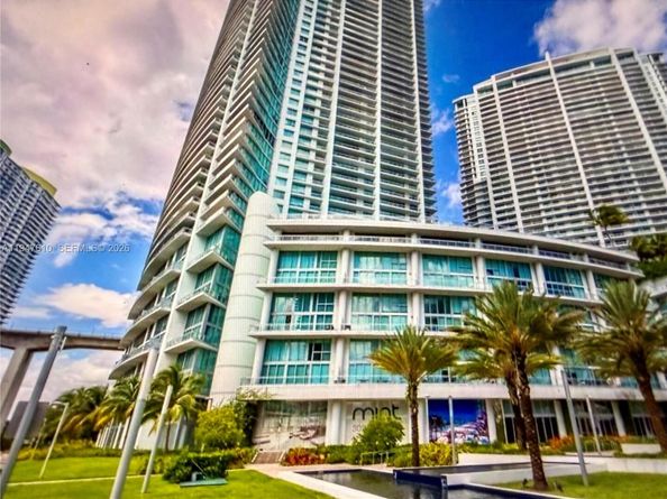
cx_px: 334
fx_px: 462
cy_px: 250
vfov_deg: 56.8
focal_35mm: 24
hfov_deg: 71.6
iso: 320
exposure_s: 1/95
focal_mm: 2.22
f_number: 2.2
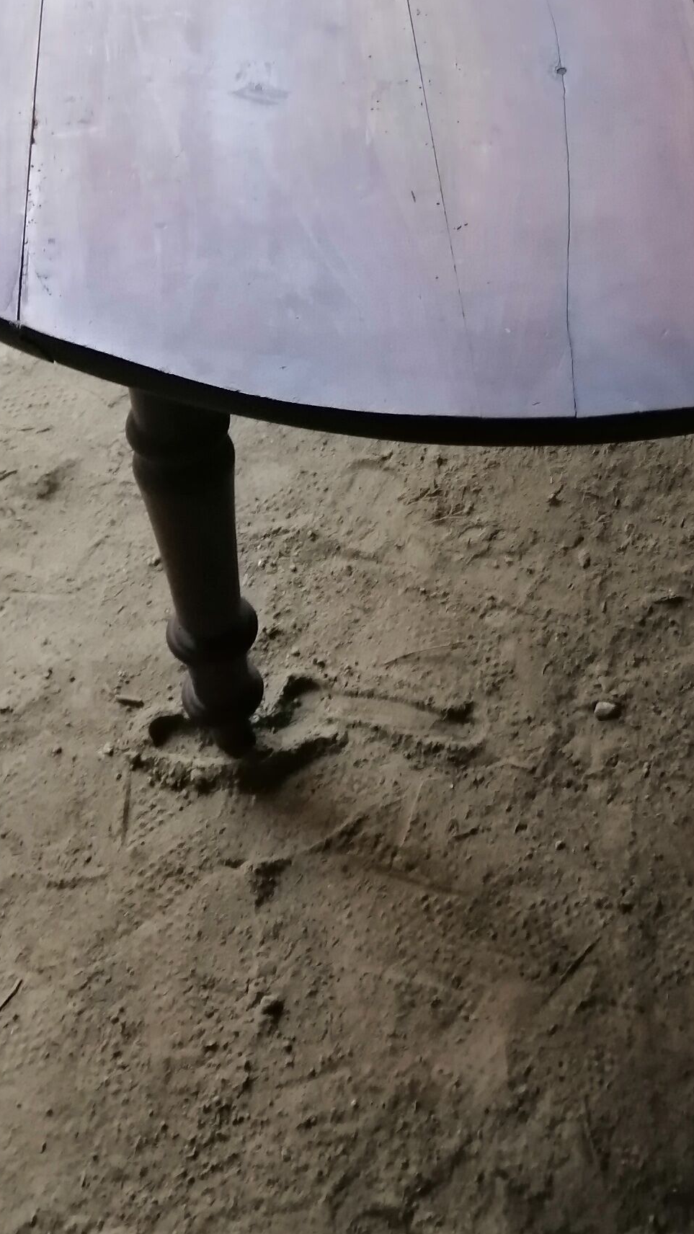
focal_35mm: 54
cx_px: 503
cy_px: 146
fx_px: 1767
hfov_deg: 22.1
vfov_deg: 36.3
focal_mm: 3.96
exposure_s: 1/33.3
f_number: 1.8
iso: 250
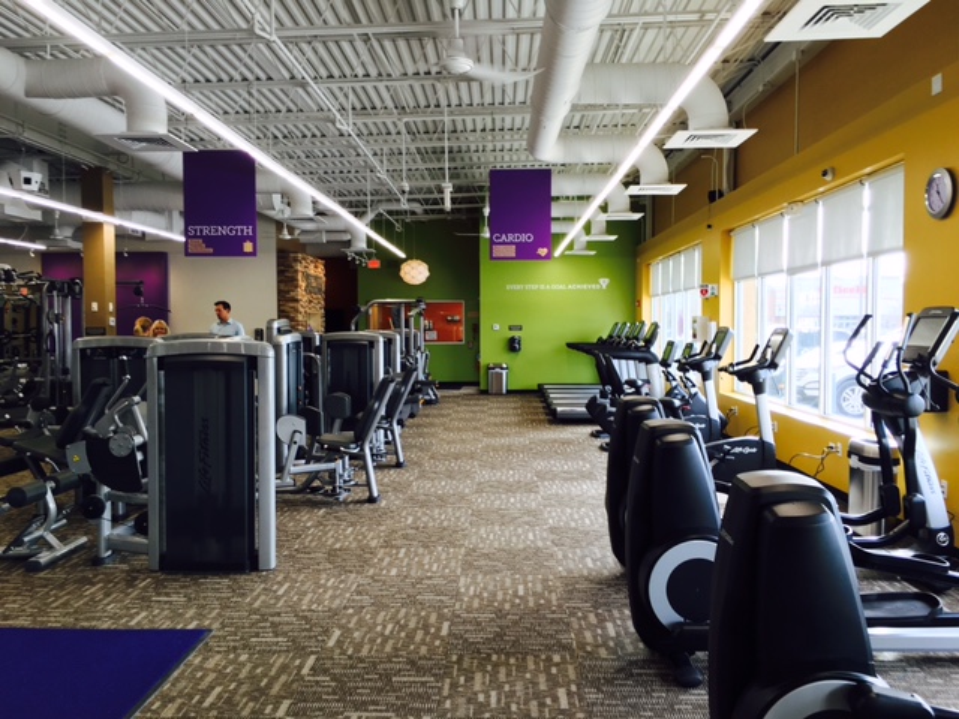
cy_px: 360
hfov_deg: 61.7
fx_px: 803
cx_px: 480
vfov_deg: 48.2
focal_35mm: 29
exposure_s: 1/60
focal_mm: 4.15
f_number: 2.2
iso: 25
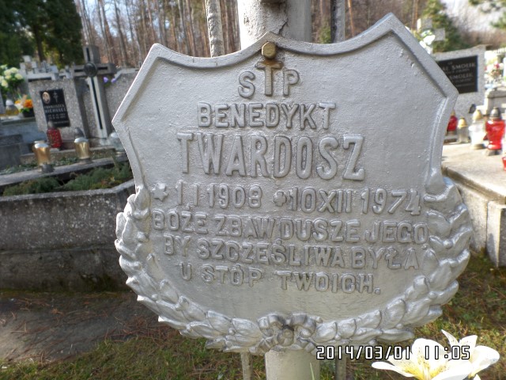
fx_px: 336
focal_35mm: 23
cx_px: 253
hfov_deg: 73.9
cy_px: 190
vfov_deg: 58.9
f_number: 3.5
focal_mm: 4.1
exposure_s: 1/250
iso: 100
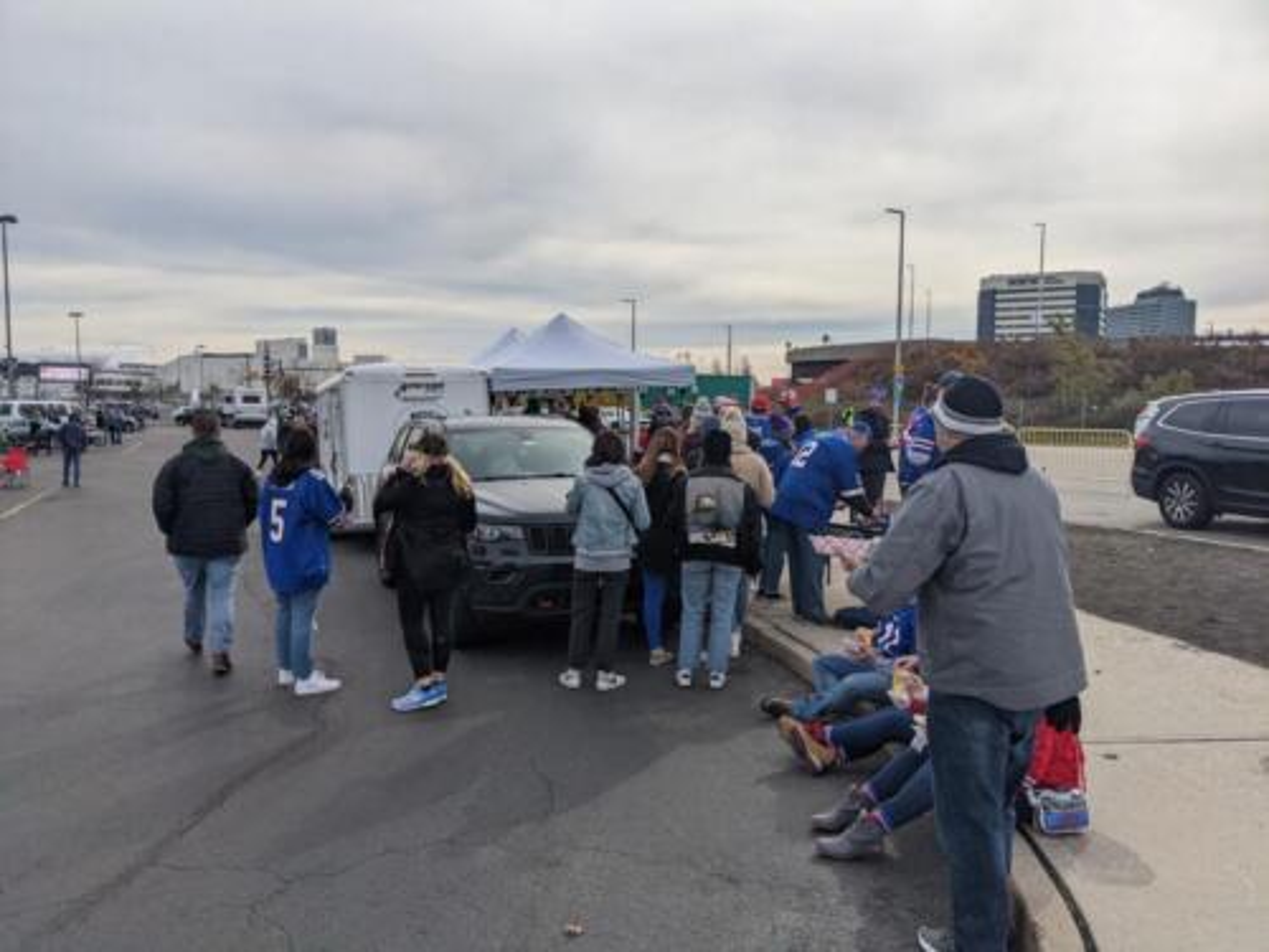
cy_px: 476
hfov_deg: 65.3
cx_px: 634
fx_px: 990
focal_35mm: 27
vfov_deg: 51.4
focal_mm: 4.38
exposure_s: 1/7812
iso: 102
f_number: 1.73
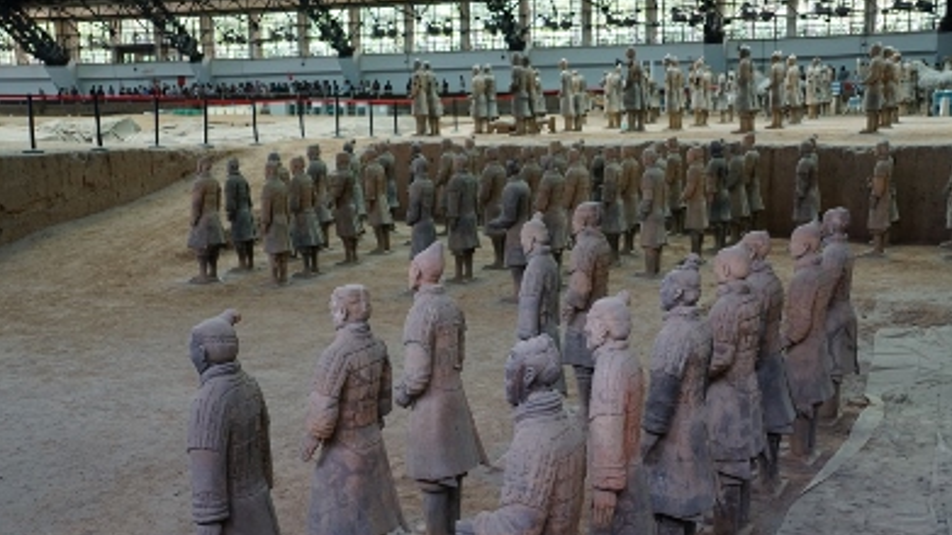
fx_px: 1136
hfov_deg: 45.5
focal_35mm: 45
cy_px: 298
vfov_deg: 26.5
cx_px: 480
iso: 500
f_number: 4
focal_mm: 28
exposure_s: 1/60
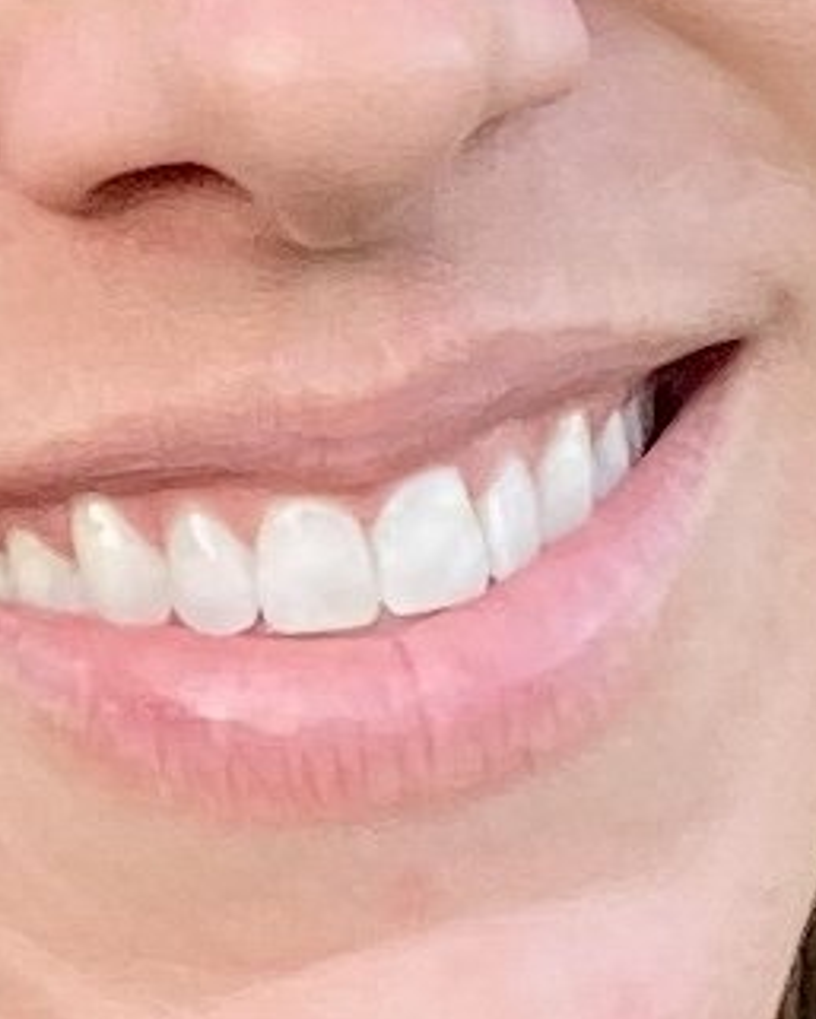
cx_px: 497
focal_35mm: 217
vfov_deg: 8.9
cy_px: 859
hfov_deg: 7.1
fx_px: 6548
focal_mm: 3.99
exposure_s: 1/121
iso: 40
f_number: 1.8
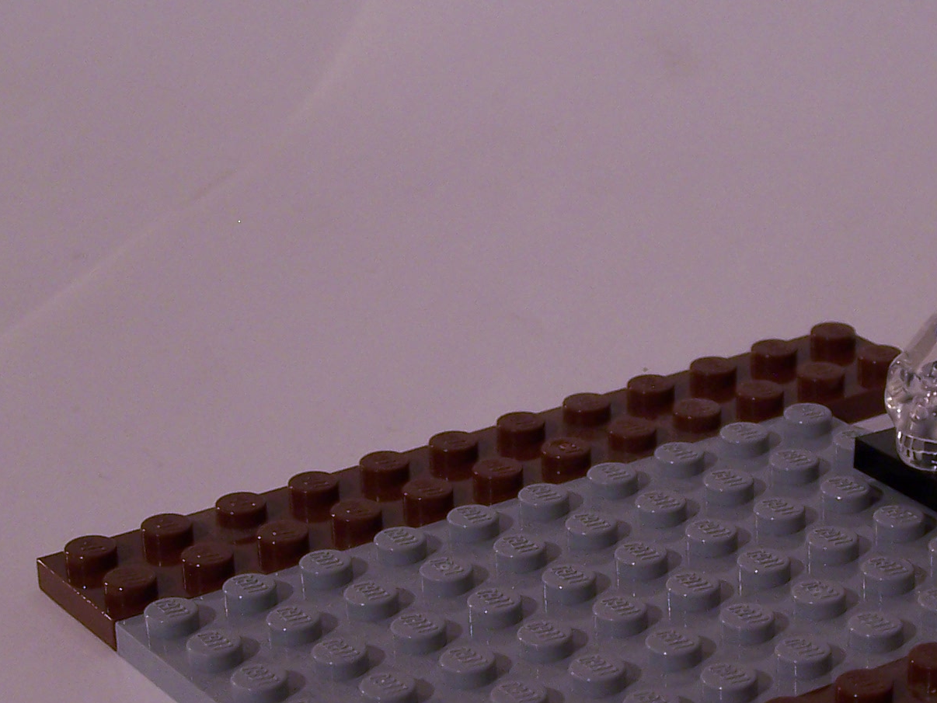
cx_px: 698
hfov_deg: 15.6
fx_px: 3411
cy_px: 489
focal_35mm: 126
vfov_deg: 11.7
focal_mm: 9.8
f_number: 3.1
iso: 80
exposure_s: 1/4
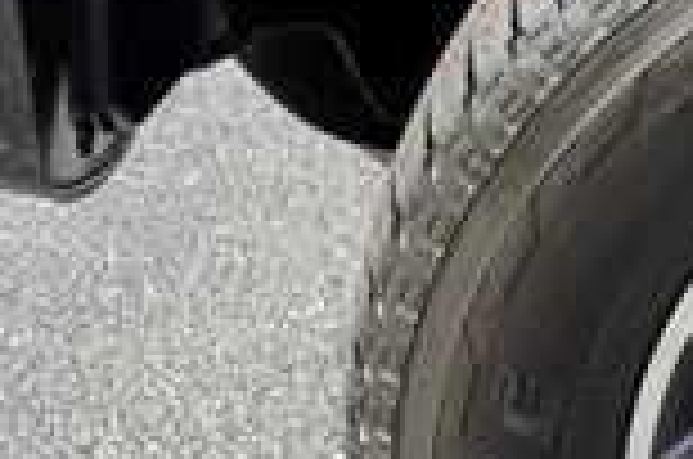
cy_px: 76
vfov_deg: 13.0
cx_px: 1296
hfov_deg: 16.2
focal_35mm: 104
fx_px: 1998
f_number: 1.78
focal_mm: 6.76
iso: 80
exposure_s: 1/757
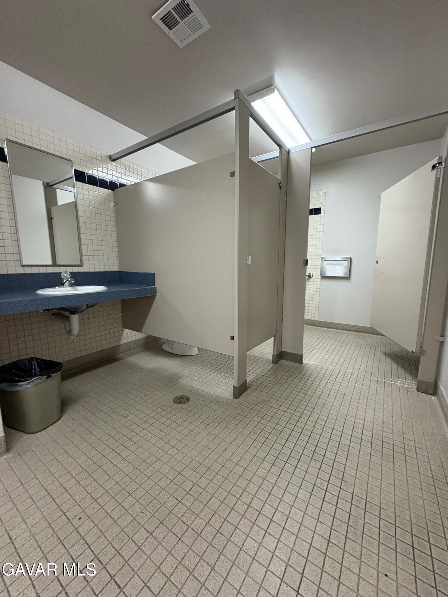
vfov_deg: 102.1
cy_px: 298
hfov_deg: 85.7
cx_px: 224
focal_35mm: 14
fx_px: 242
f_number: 2.2
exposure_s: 1/60
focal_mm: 2.22
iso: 500
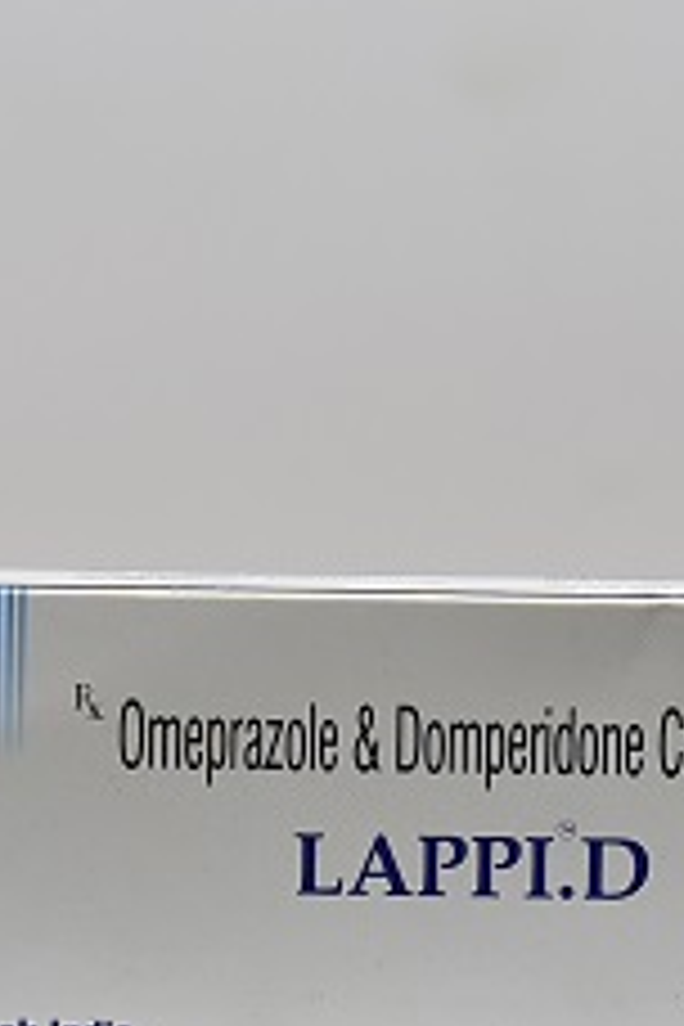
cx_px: 486
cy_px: 832
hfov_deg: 11.4
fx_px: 3420
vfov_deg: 16.9
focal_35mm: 120
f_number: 4
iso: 1600
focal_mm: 52
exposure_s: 1/125
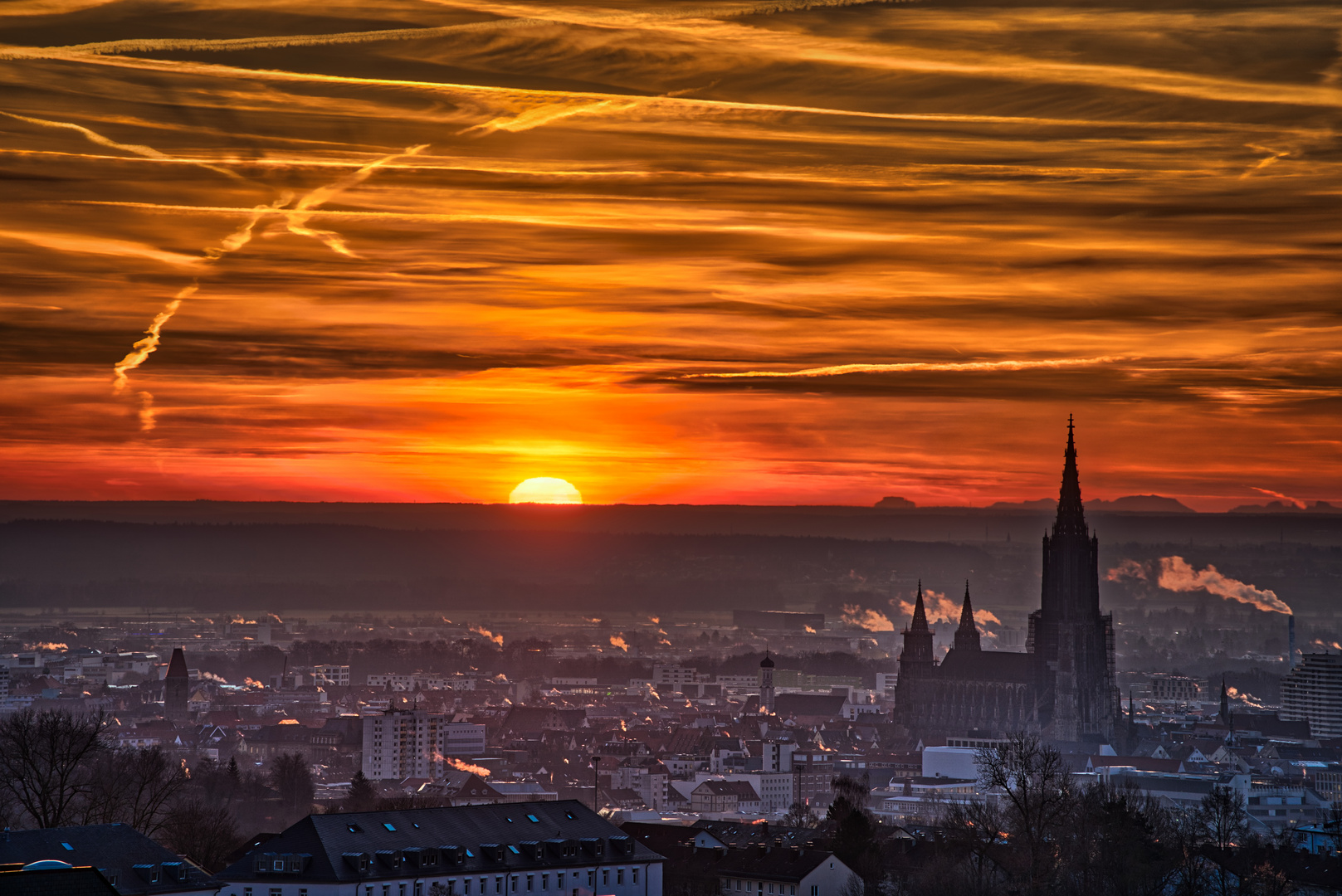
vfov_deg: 6.8
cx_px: 671
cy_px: 448
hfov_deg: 10.2
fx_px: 7552
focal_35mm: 202
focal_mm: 135
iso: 100
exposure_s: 1/160
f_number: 9
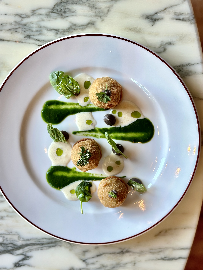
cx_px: 119
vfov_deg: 29.0
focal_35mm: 67
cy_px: 144
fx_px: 524
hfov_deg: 21.9
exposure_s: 1/50
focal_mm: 6.86
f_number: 1.78
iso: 80
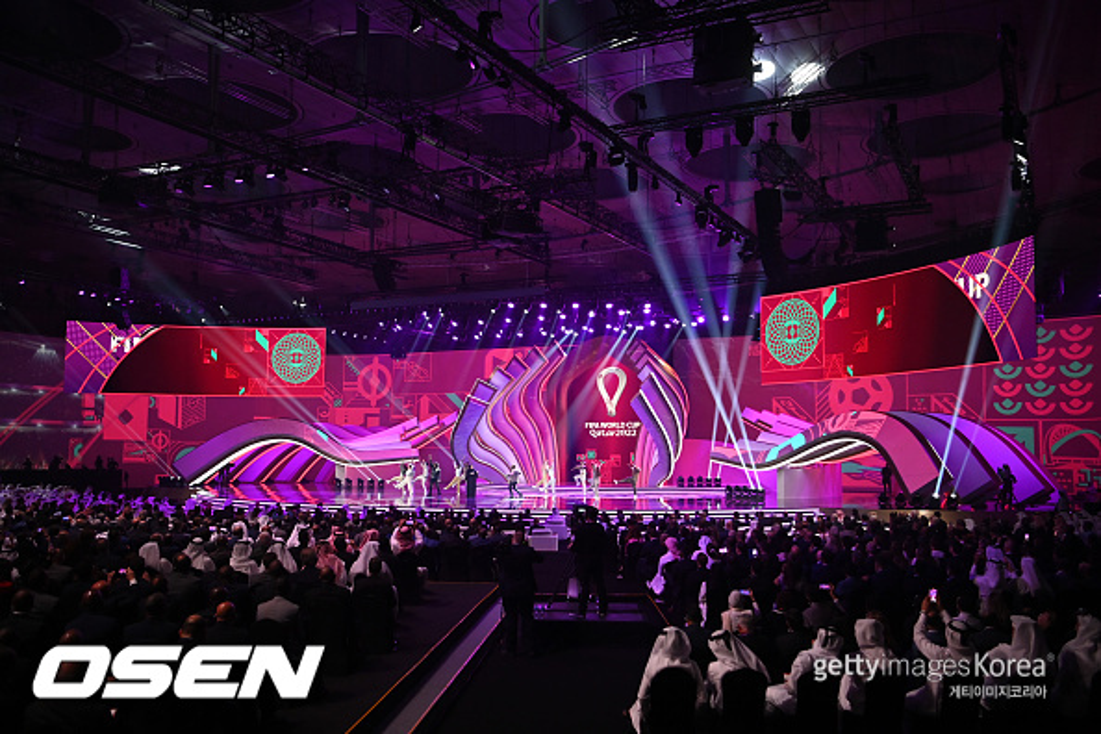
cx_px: 550
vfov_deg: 38.9
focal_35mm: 34
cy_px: 367
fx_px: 1040
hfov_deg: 55.8
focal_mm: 34
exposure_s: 1/320
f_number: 2.8
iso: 3200
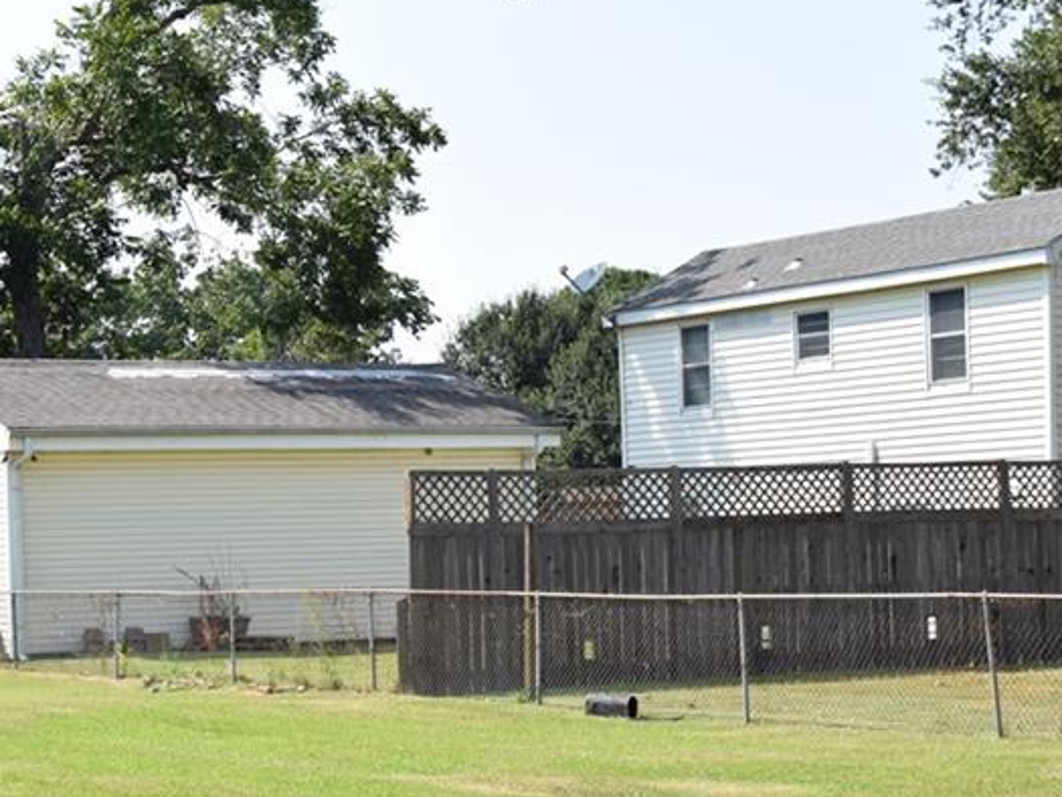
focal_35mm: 90
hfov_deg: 21.3
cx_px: 95
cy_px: 599
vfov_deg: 16.3
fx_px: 2762
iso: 100
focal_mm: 32
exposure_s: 1/200
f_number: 9
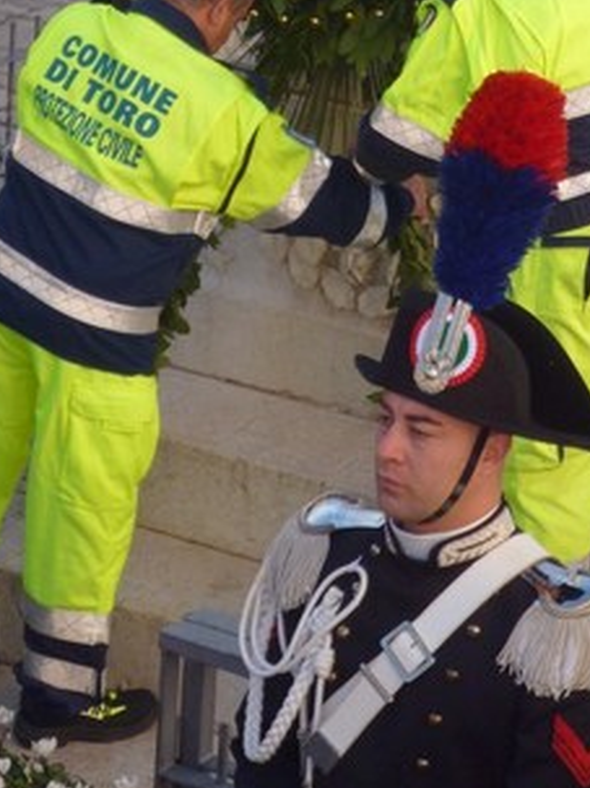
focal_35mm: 154
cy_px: -9
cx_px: 426
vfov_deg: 12.7
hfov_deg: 9.6
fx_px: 3502
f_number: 5
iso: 100
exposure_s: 1/200
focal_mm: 12.5
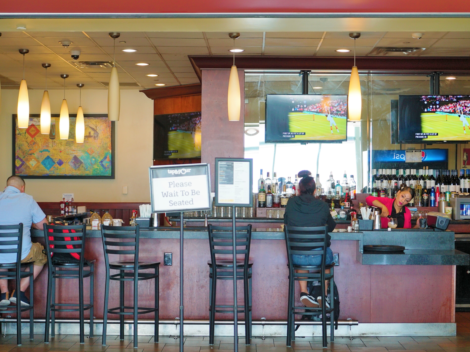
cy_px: 175
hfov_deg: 28.2
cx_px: 223
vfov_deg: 21.3
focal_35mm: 69
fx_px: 937
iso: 500
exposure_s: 1/160
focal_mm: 63
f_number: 4
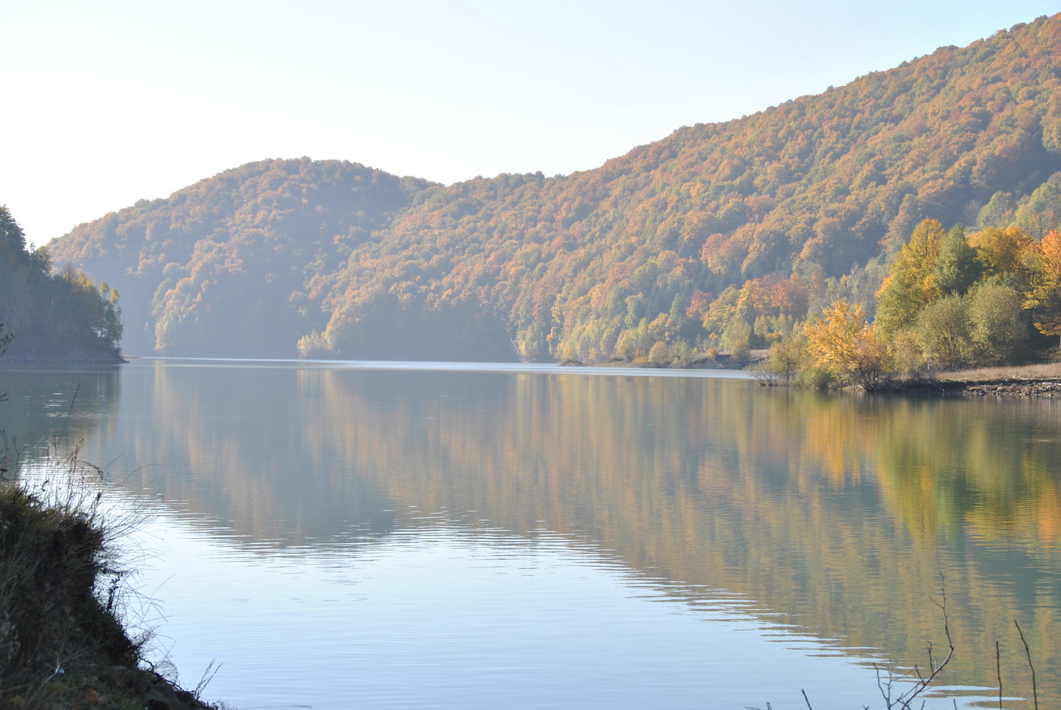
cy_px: 355
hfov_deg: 26.0
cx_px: 530
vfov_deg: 17.5
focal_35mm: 78
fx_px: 2301
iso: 100
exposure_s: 1/200
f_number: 8
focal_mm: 52
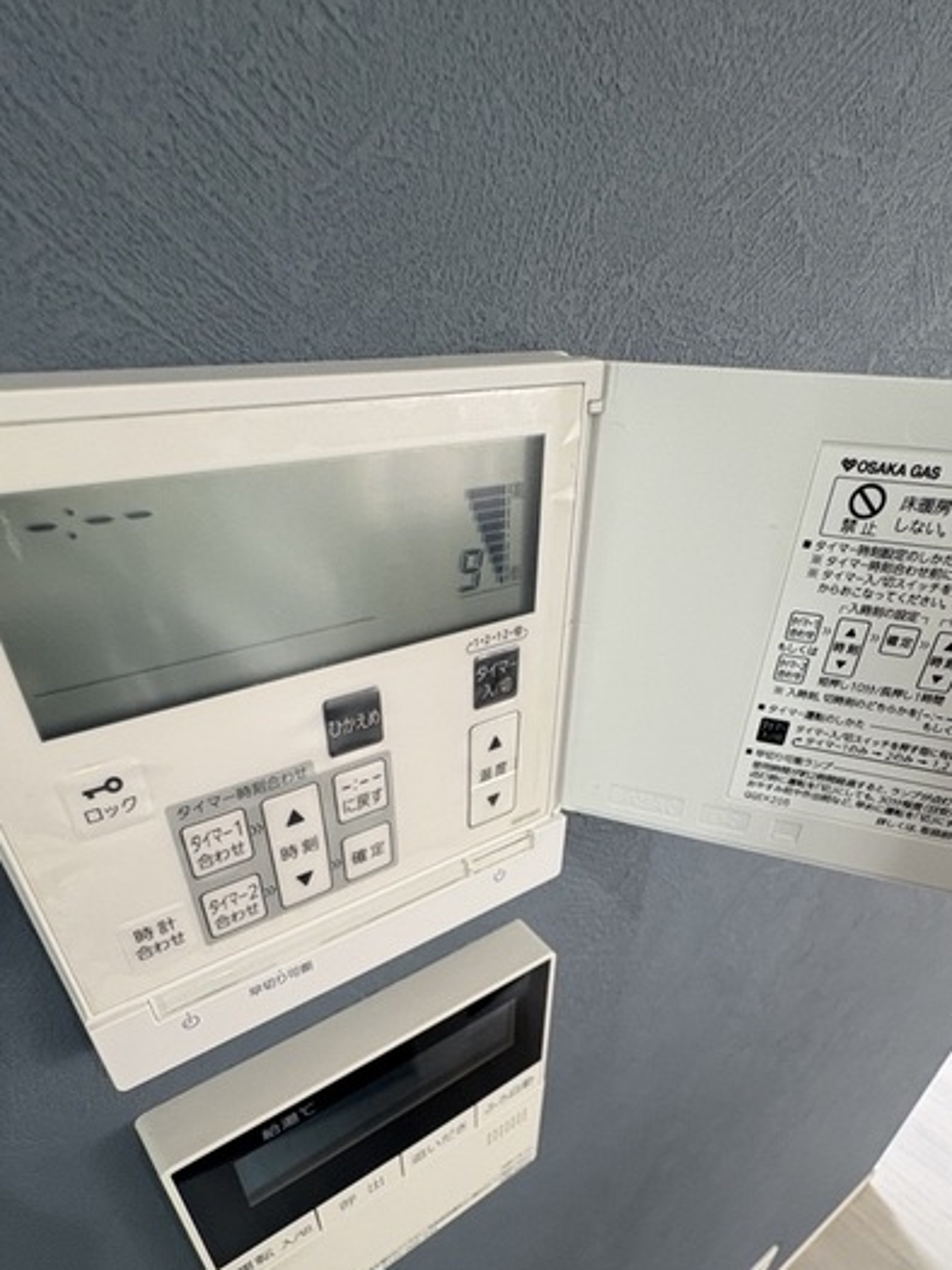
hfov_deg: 66.0
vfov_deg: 78.8
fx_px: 733
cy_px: 856
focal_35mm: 20
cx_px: 487
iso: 200
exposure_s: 1/65
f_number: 2.2
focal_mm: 2.22
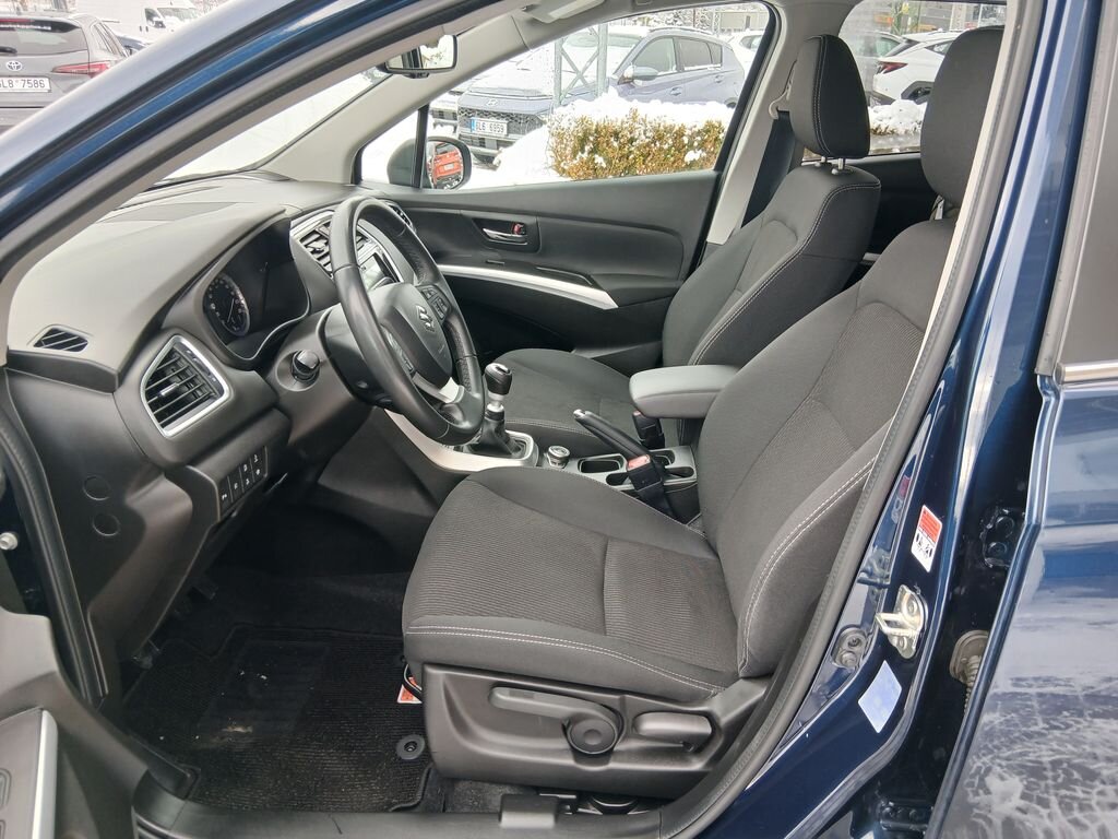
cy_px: 420
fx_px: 840
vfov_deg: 53.1
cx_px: 559
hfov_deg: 67.3
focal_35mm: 26
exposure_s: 1/50
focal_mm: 3.98
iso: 40
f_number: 1.8
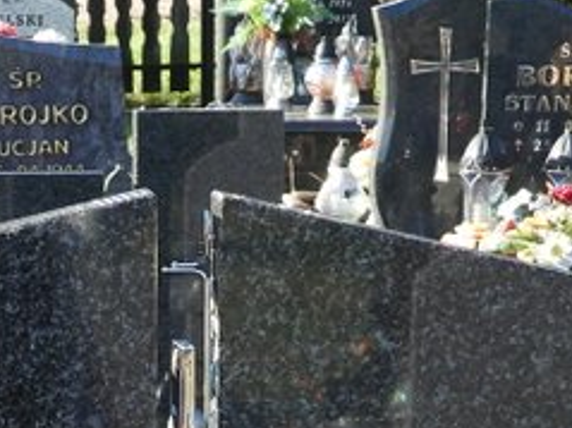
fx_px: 2263
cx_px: 132
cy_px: 784
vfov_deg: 10.2
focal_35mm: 137
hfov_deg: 14.3
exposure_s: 1/250
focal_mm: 5.8
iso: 100
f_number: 3.2
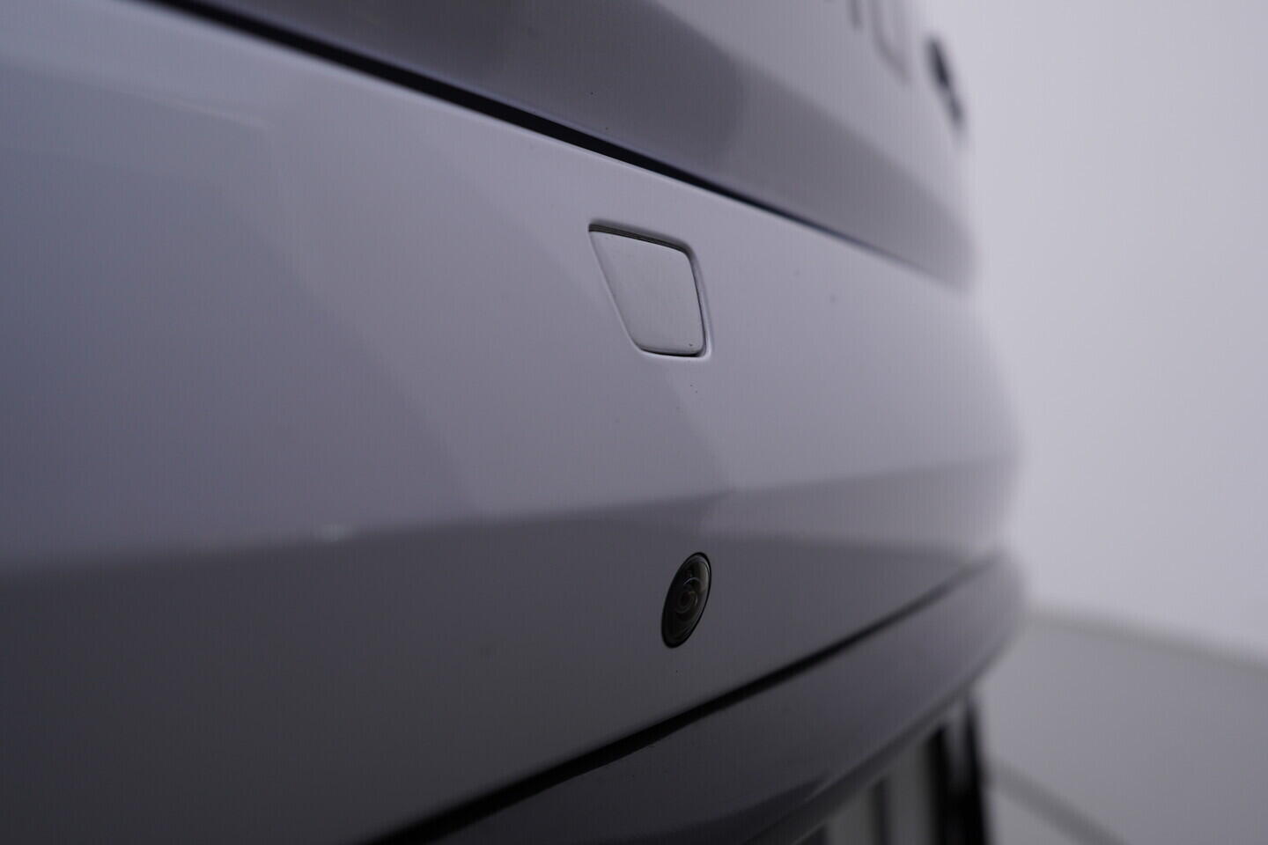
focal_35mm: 36
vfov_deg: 36.9
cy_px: 422
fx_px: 1268
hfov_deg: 53.1
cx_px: 634
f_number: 4.5
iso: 125
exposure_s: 1/100
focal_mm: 24
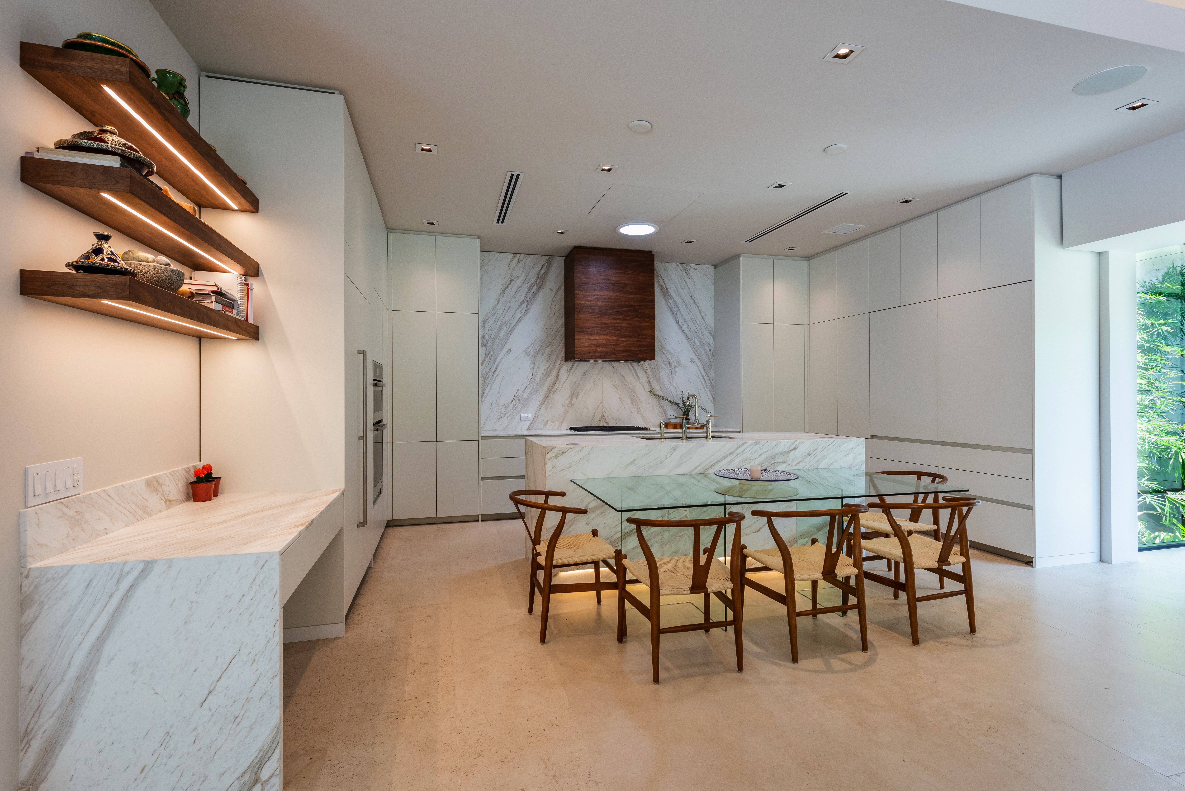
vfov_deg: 70.5
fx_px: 560
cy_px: 396
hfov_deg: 93.3
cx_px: 592
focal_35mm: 17
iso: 400
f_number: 9
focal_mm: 17
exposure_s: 1/20
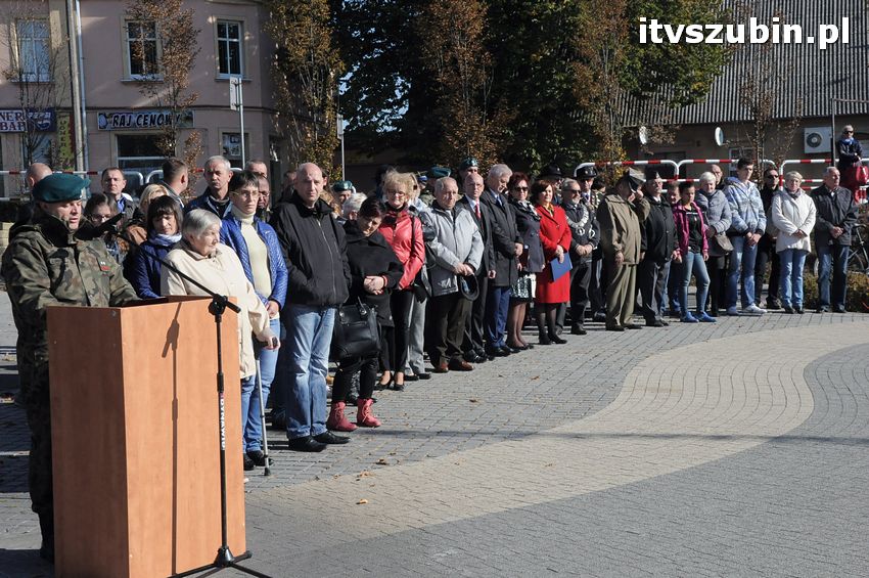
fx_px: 1447
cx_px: 434
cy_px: 289
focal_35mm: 60
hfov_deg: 33.4
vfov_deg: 22.6
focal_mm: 40
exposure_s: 1/640
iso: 1000
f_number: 13
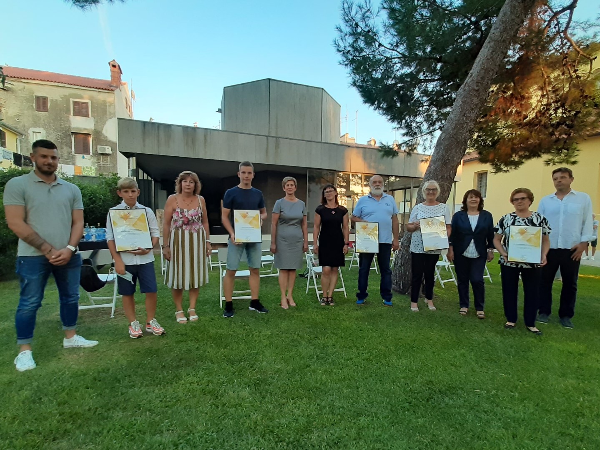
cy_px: 225
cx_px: 300
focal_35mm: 13
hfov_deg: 106.2
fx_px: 225
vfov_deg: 89.9
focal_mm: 1.42
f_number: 2.2
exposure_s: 1/100
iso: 50
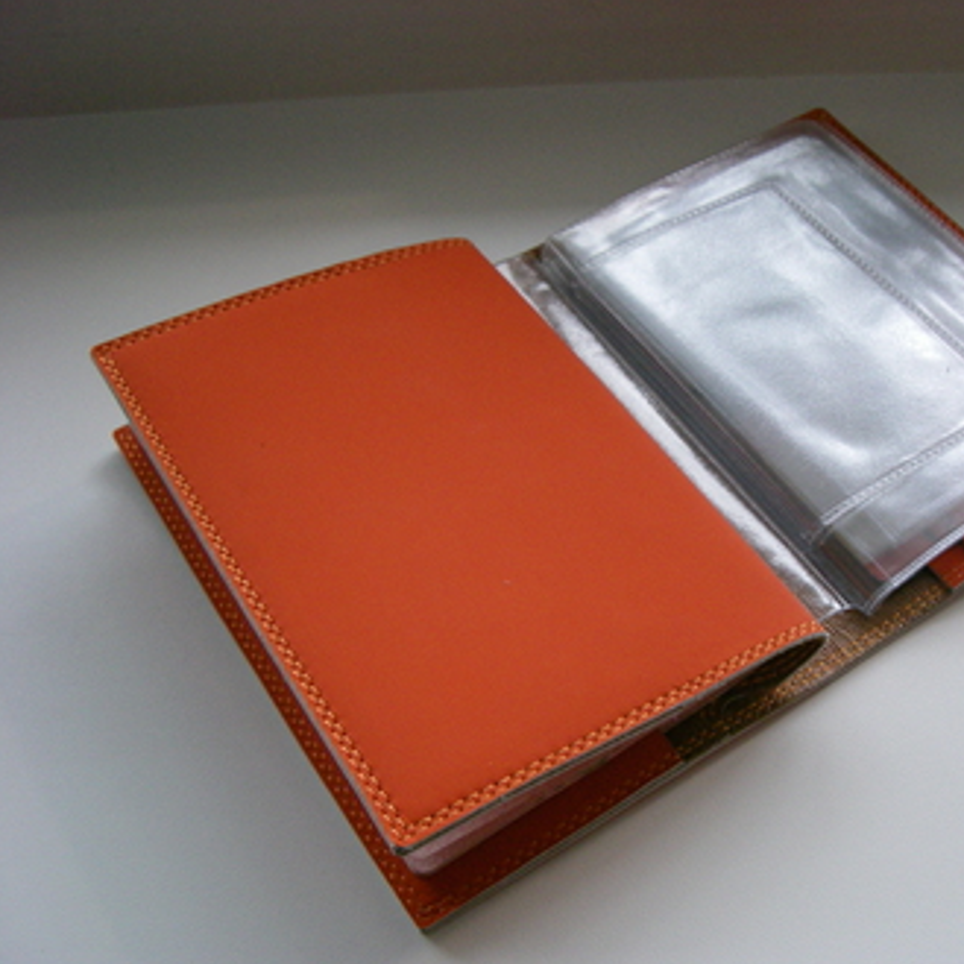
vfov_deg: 36.8
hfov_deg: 36.3
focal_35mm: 46
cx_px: 656
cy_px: 483
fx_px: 1449
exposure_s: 1/50
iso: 250
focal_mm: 6.2
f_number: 2.7
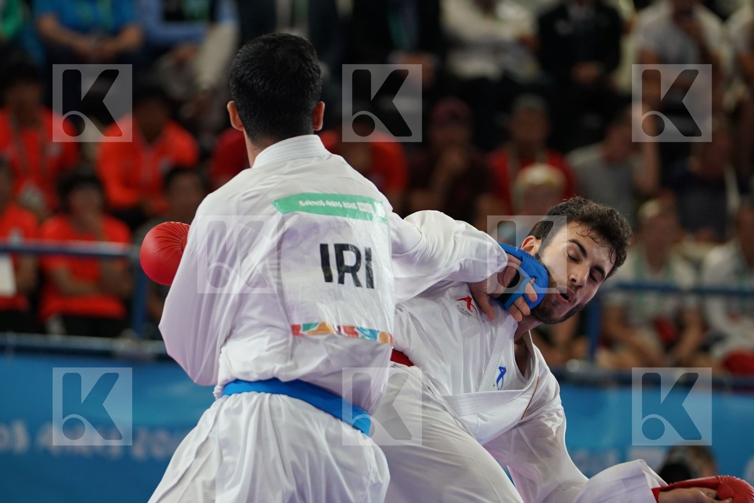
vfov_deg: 5.5
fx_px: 5194
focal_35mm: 248
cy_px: 254
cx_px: 382
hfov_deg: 8.3
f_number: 2.8
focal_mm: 162
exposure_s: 1/1000
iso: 1250
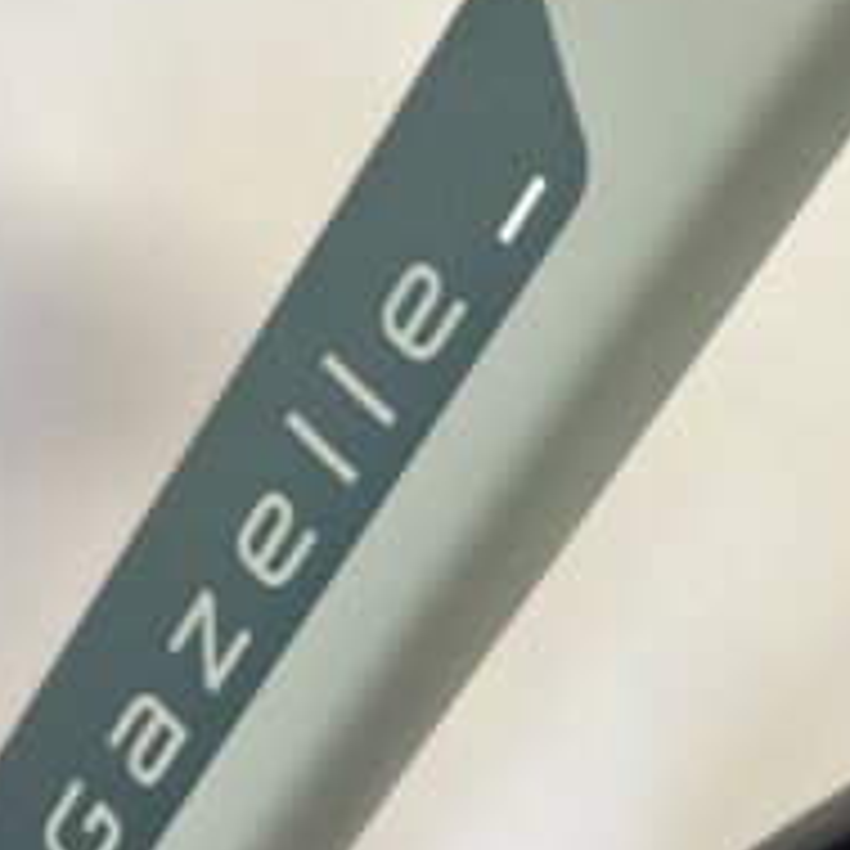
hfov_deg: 23.4
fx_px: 2028
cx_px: 670
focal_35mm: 73
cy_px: 369
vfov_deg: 23.7
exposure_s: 1/50
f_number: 1.6
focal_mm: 5.1
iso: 125
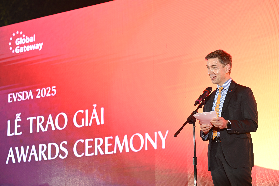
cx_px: 140
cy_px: 93
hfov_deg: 20.0
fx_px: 790
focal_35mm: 102
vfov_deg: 13.4
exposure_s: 1/125
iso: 1250
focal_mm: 102
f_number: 5
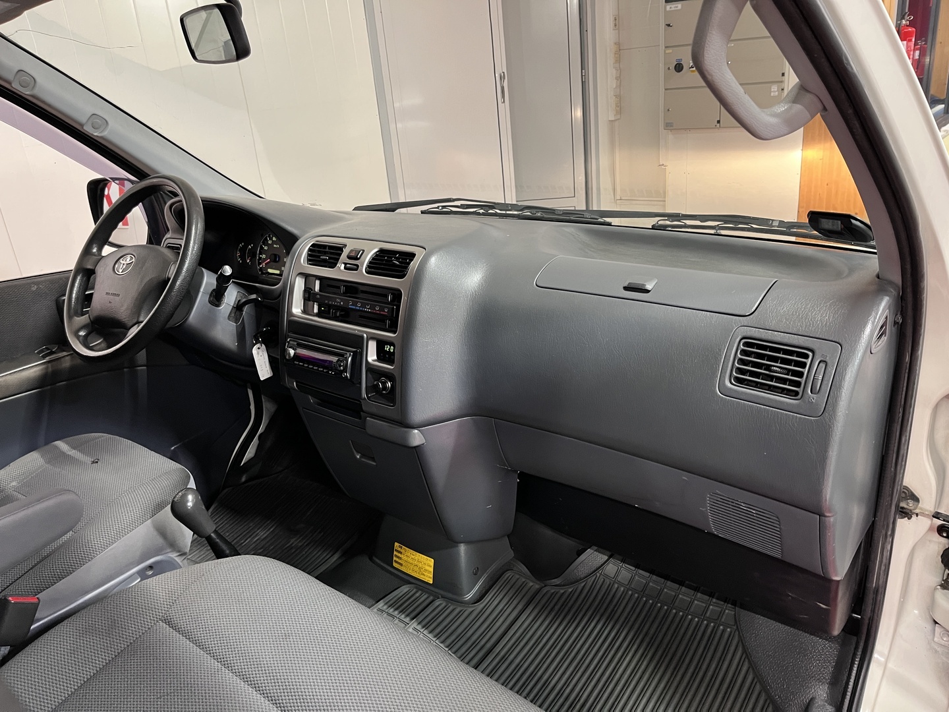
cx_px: 474
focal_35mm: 26
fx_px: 713
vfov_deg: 53.1
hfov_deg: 67.3
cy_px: 356
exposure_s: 1/50
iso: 250
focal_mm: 5.1
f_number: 1.6
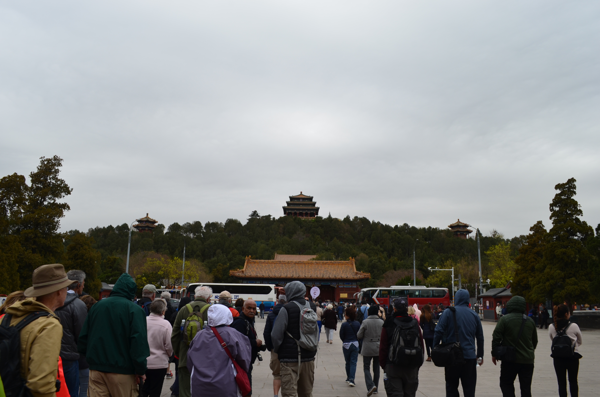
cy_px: 198
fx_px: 449
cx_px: 300
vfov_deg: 47.7
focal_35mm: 27
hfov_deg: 67.5
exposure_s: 1/125
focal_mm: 18
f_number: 11
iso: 200
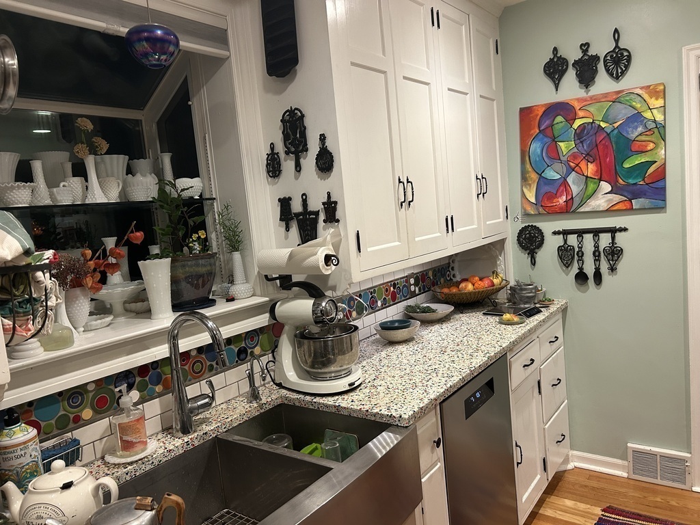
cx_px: 350
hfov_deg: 67.3
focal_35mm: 26
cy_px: 262
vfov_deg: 53.1
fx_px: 526
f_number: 1.5
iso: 160
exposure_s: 1/59
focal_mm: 5.7
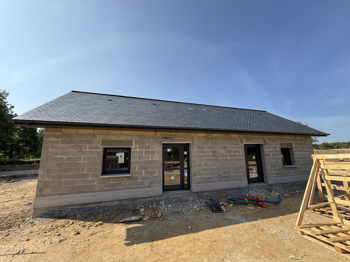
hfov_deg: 102.1
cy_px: 131
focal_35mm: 14
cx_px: 175
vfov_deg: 85.7
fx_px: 142
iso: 50
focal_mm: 2.22
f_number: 2.2
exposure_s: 1/1145
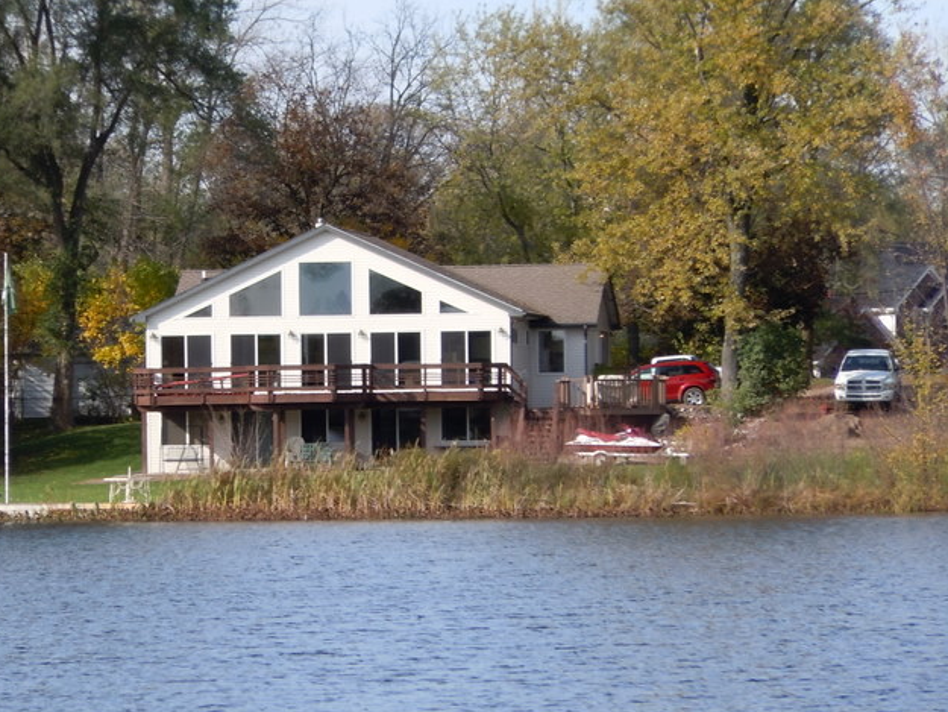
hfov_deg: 7.9
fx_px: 6875
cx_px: 344
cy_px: 345
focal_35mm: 251
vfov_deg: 5.9
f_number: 5.6
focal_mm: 35
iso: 100
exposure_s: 1/250
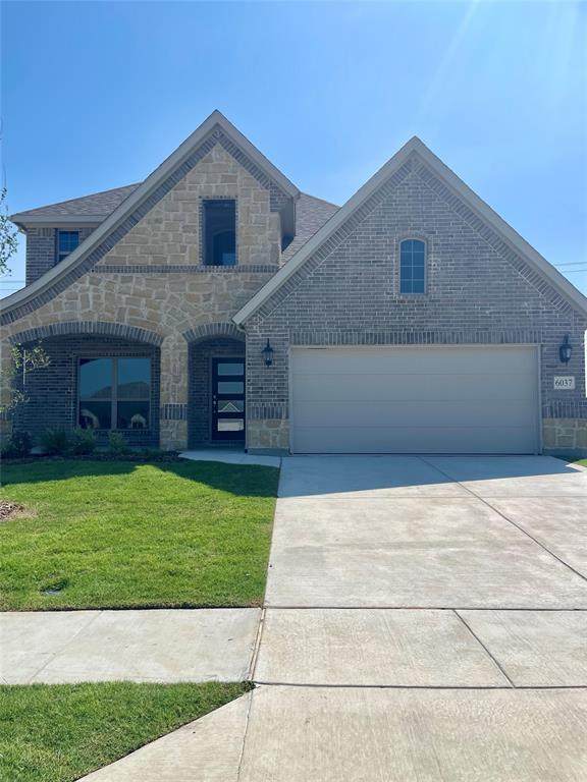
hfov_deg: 53.1
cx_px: 294
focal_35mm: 26
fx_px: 588
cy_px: 391
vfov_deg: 67.3
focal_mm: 4.2
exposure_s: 1/6494
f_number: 1.6
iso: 32
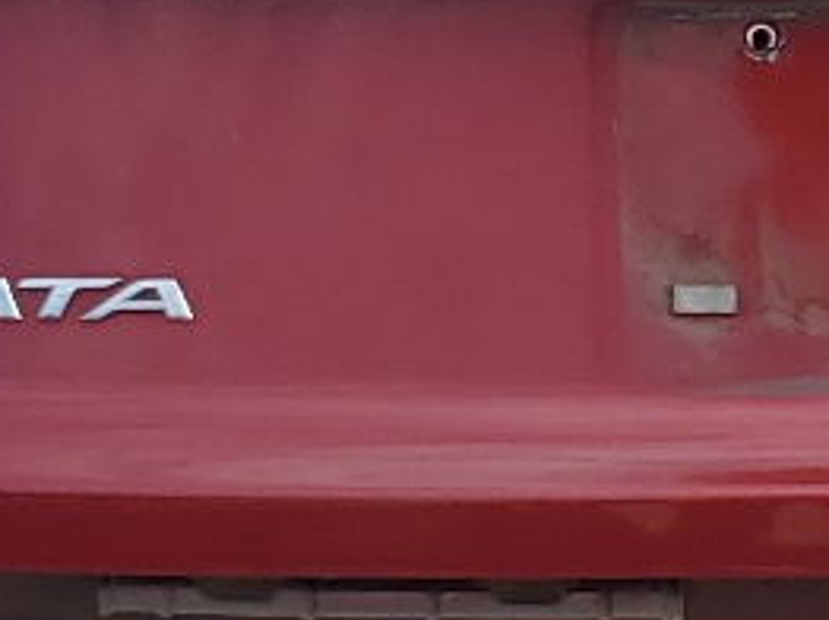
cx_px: 845
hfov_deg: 12.3
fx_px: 3804
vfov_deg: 9.3
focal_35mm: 159
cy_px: 108
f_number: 1.5
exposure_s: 1/1667
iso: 50
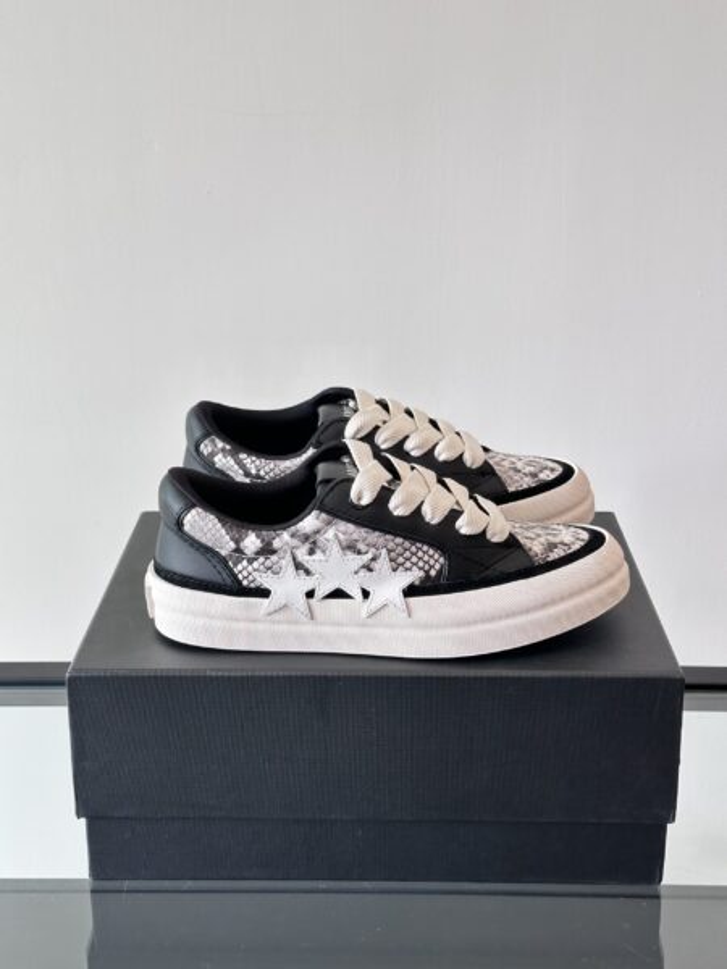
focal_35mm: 48
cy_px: 484
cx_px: 364
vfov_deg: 39.7
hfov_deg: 30.3
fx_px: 1344
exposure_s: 1/121
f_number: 1.78
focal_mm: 6.86
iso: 80
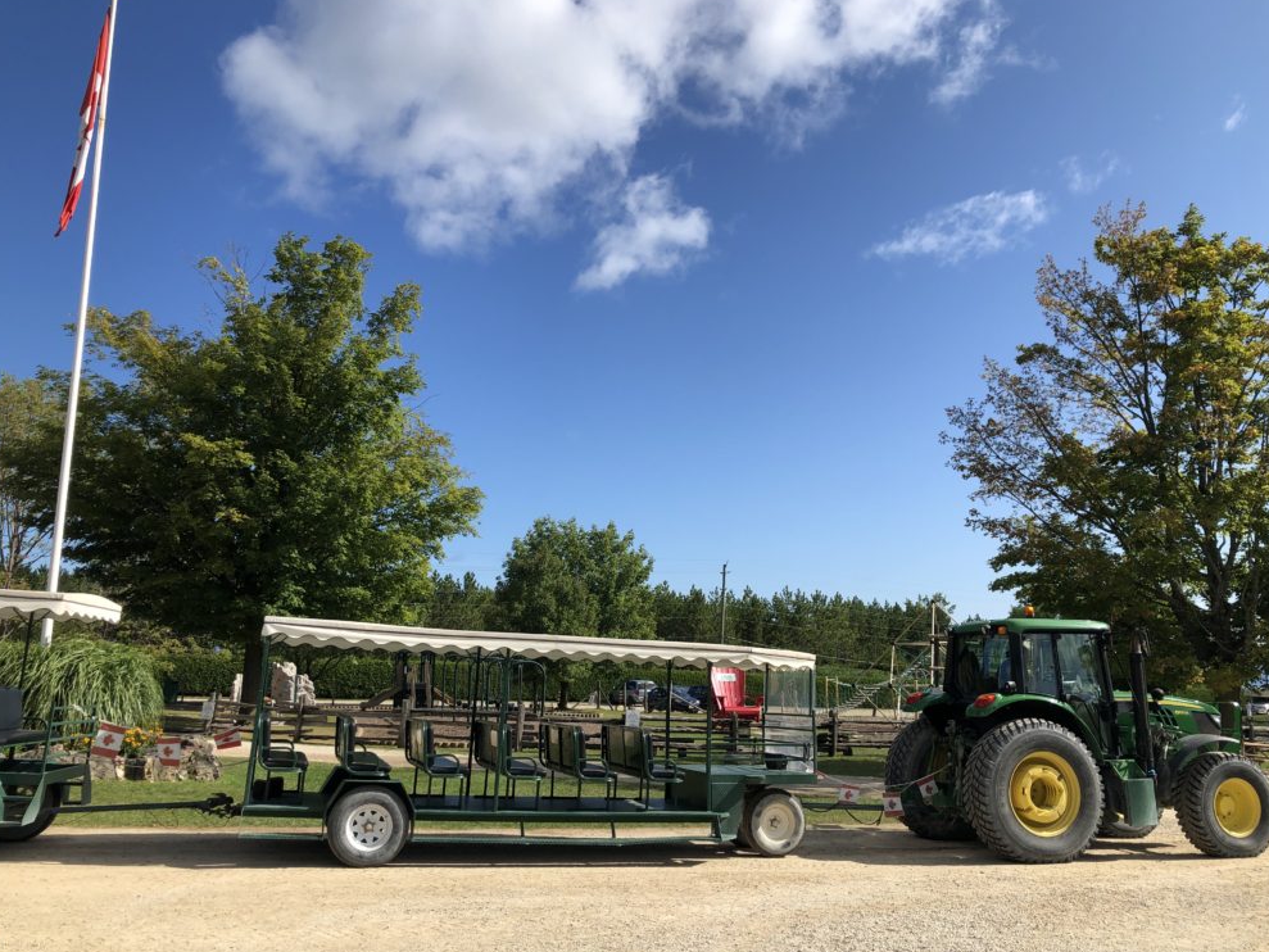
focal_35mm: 29
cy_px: 477
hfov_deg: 61.6
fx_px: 1063
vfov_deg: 48.2
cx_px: 645
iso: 20
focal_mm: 3.99
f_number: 1.8
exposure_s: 1/2183
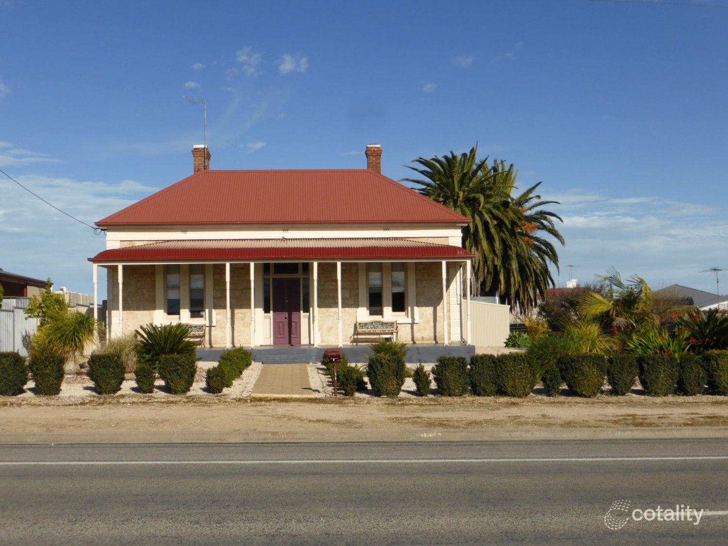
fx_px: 862
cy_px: 273
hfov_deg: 45.8
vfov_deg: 35.1
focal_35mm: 41
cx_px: 364
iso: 100
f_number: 3.9
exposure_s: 1/1300
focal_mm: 7.4
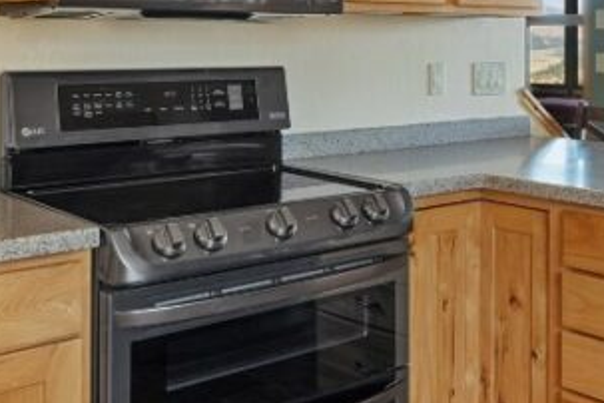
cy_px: 39
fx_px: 934
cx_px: 498
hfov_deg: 34.5
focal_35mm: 56
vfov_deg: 23.7
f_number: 8
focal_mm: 16.5
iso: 400
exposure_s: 1/13
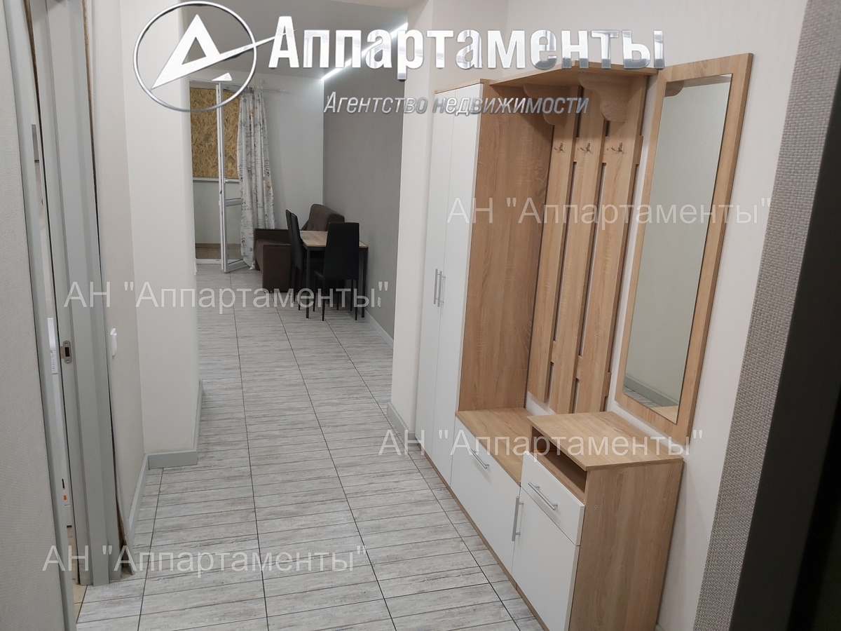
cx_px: 420
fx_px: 632
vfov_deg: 53.1
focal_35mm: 26
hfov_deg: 67.3
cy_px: 316
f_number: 1.7
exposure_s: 1/60
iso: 200
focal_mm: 3.92
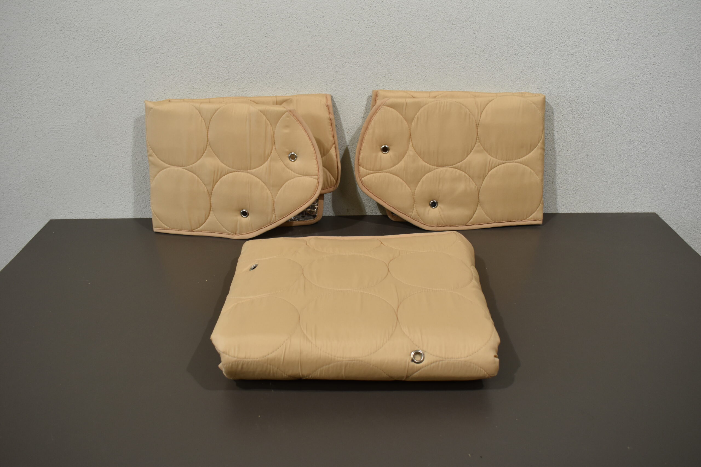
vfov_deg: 40.0
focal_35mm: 33
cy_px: 234
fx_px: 643
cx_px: 350
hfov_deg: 57.2
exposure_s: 1/125
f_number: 5.6
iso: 400
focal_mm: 22
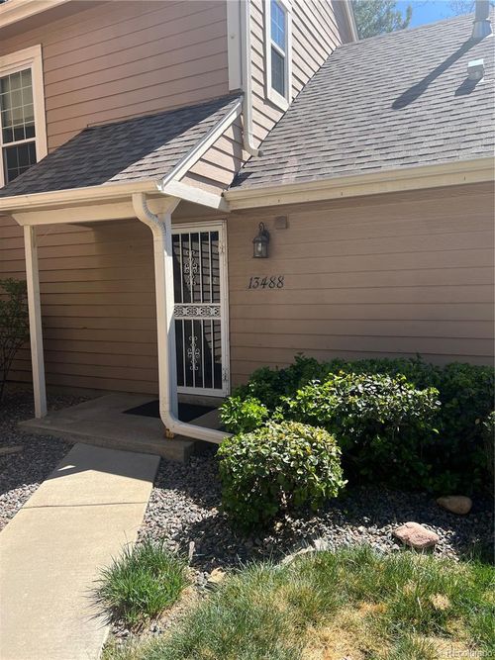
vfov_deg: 67.3
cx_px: 248
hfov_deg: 53.0
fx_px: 496
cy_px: 330
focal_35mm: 26
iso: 50
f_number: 1.5
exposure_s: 1/1575
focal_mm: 5.7
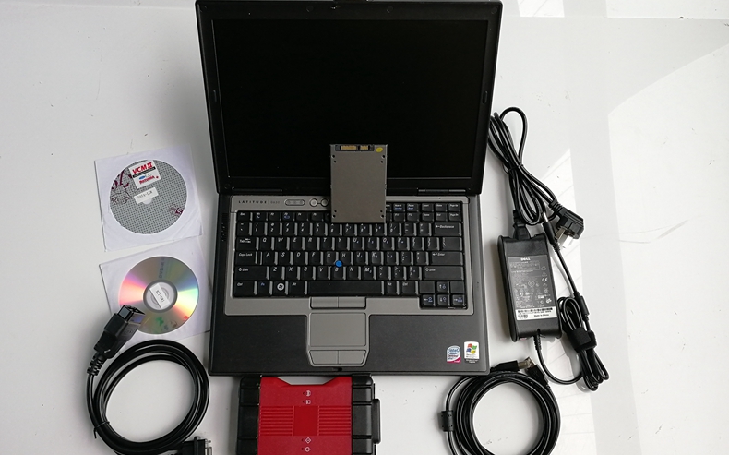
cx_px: 365
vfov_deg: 43.1
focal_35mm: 29
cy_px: 245
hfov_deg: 64.7
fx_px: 576
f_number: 2.2
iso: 80
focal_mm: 3.95
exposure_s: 1/100
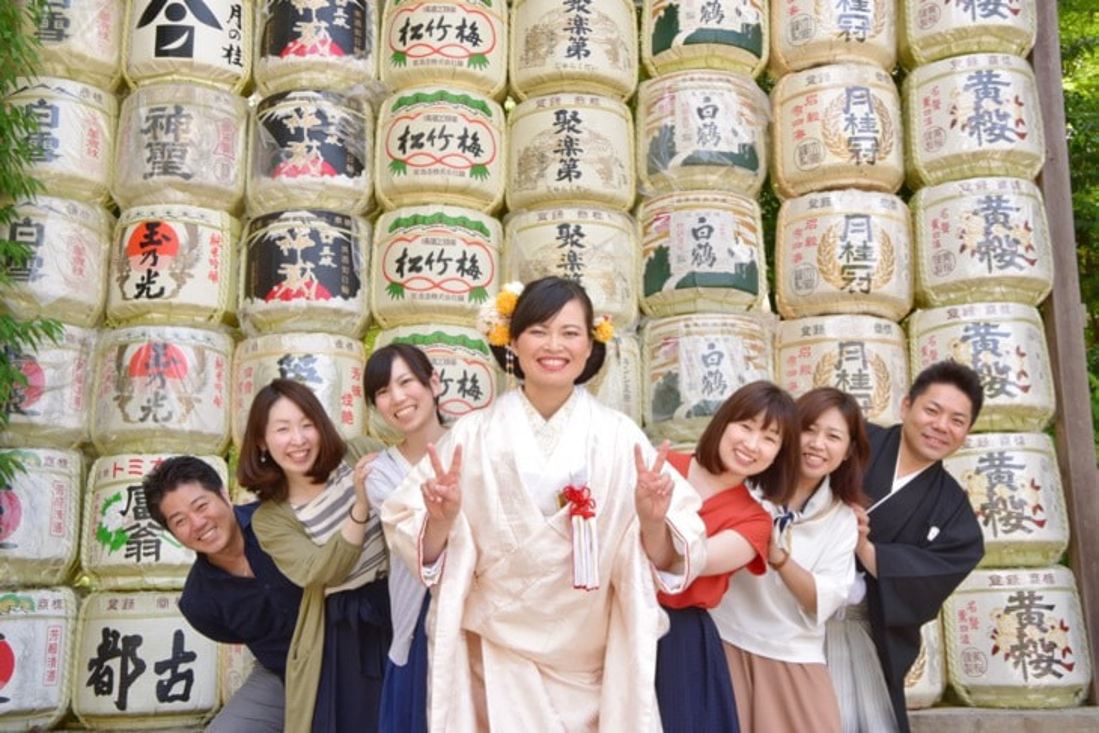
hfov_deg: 43.6
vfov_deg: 29.9
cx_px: 550
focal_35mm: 45
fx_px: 1374
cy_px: 366
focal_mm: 45
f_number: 16
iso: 1000
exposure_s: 1/60
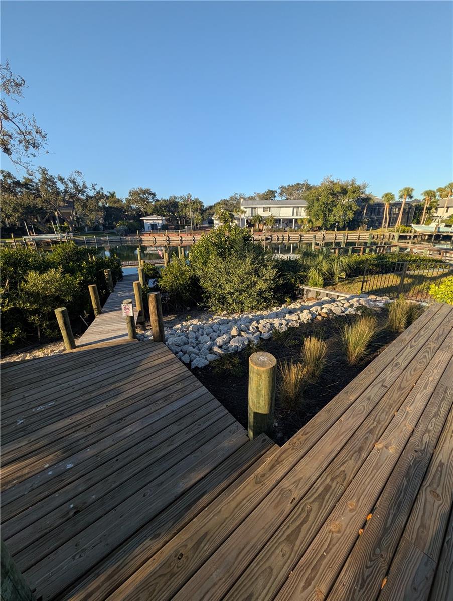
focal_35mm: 12
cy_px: 300
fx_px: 209
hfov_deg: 94.6
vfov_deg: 110.5
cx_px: 226
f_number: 1.7
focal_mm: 2.02
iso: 48
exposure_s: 1/2342
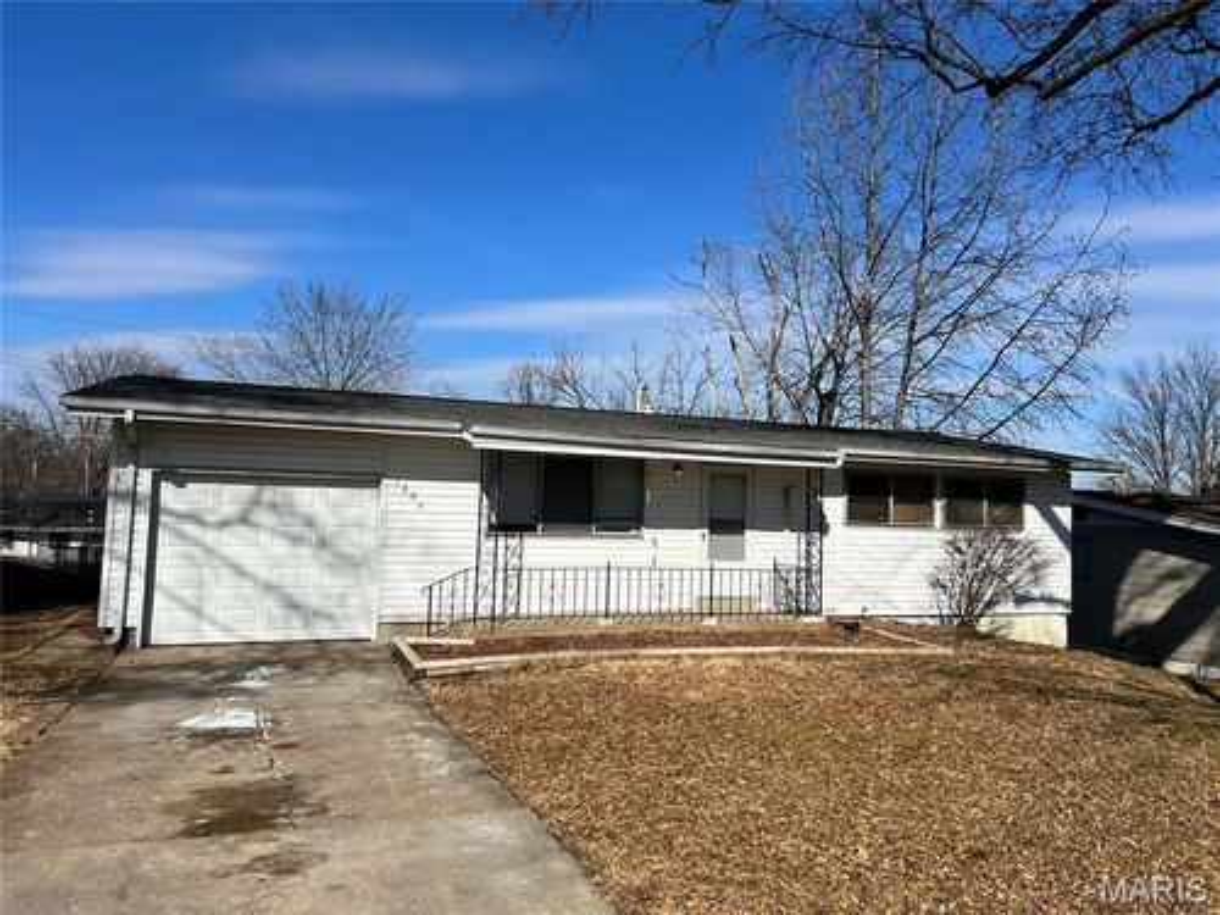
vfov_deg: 53.1
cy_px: 458
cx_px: 610
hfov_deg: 67.3
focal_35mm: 26
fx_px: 916
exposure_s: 1/7463
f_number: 1.5
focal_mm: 5.7
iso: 50
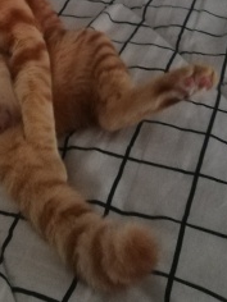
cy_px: -77
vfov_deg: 25.7
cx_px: -1
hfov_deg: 21.5
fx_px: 577
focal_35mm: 66
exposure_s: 1/20
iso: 640
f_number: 2.2
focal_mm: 3.81
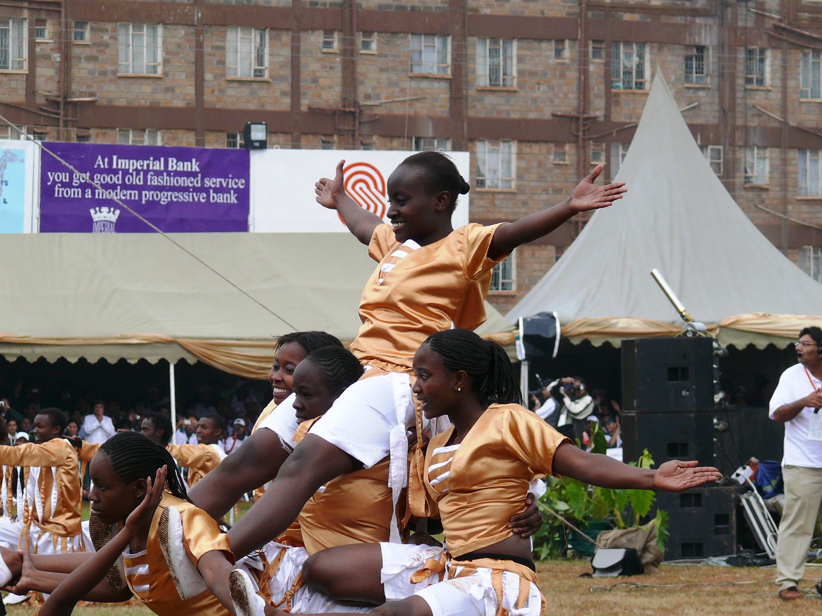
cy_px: 308
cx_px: 411
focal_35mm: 265
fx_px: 6293
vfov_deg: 5.6
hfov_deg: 7.5
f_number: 4
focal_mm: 39.3
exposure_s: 1/200
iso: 100
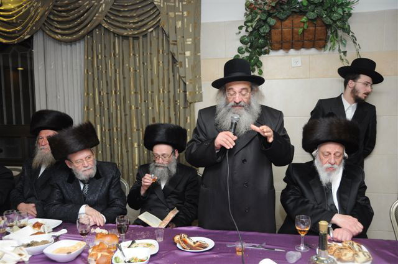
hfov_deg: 57.3
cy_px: 132
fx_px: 364
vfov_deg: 39.9
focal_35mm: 33
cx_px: 199
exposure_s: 1/125
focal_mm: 22
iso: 320
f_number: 4
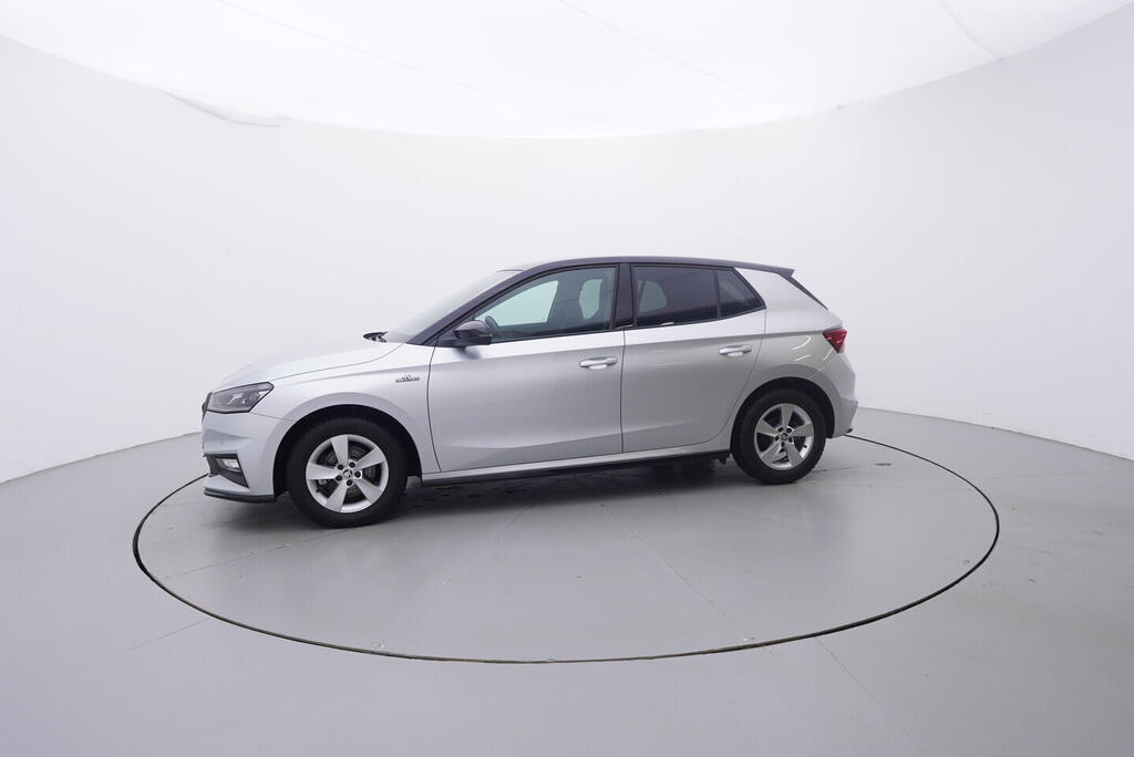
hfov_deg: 77.3
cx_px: 567
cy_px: 378
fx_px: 709
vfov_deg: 56.2
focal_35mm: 22
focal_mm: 15
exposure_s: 1/80
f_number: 5
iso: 200
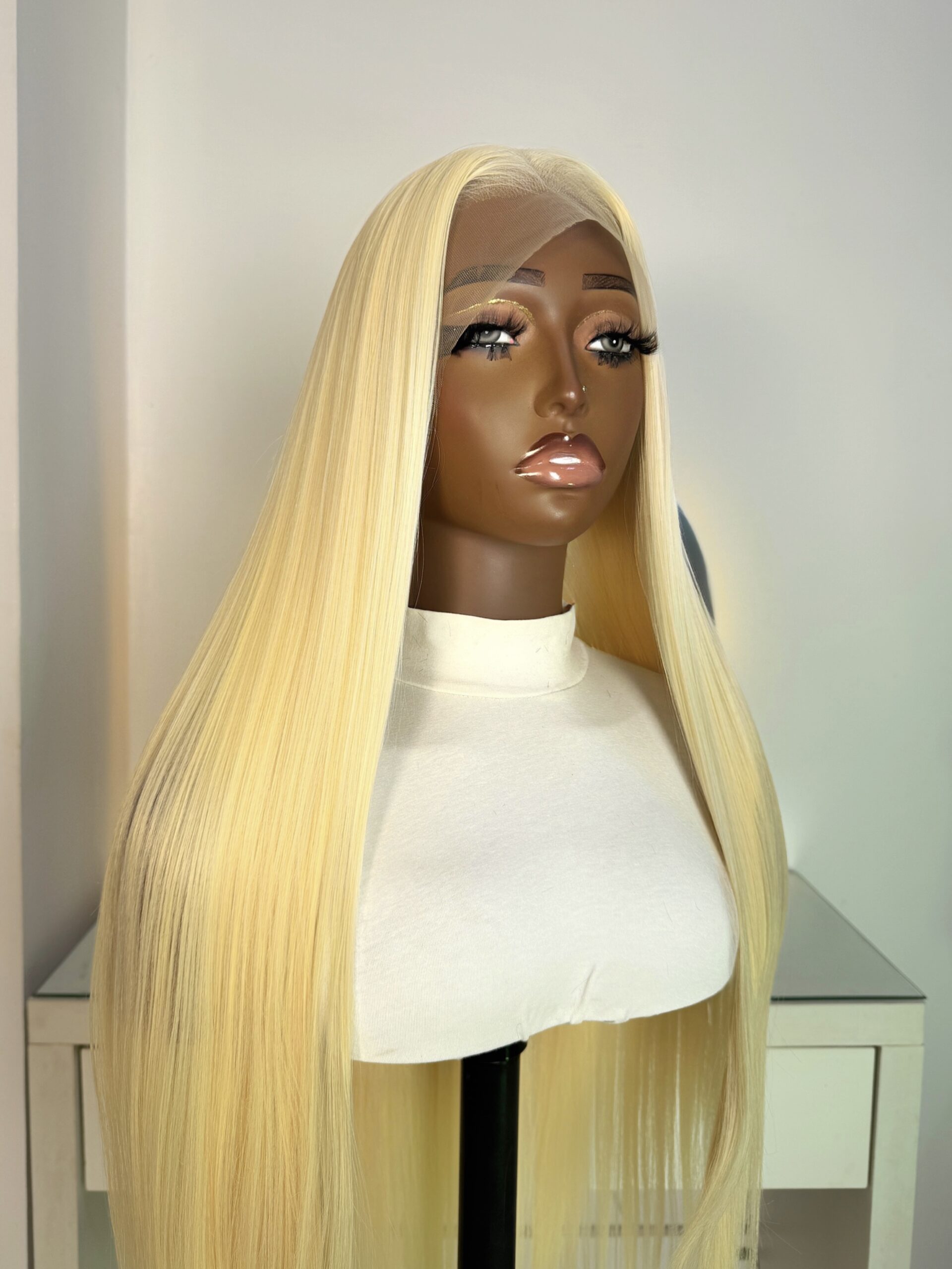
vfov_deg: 71.6
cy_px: 634
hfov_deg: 56.8
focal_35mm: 24
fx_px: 880
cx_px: 476
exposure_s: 1/121
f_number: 1.78
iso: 64
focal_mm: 6.76
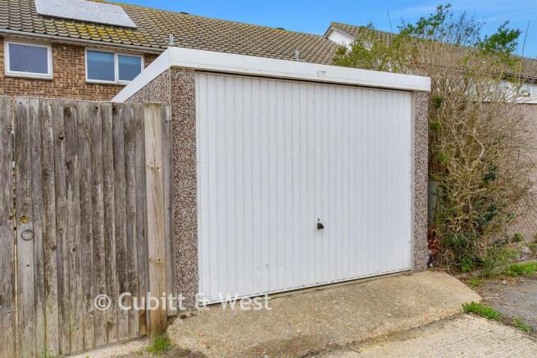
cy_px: 179
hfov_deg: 61.9
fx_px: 448
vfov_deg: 43.6
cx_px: 268
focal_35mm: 30
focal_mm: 20
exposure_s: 1/200
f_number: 8
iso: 500
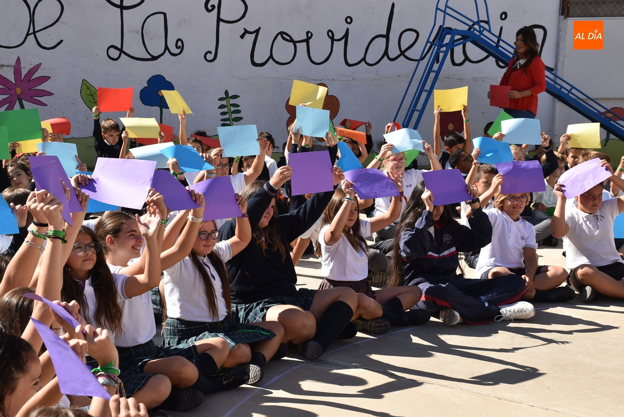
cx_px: 312
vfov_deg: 20.2
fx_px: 1171
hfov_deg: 29.8
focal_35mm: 68
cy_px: 208
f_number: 9
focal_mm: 45
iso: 200
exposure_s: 1/320
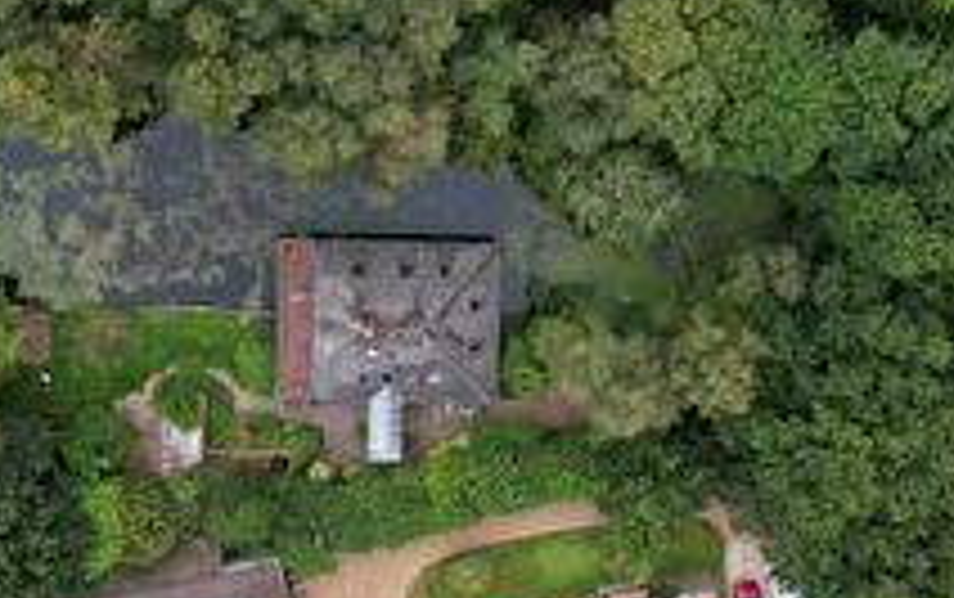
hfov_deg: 27.7
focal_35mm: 74
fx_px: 1926
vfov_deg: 17.5
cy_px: 121
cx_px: 333
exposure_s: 1/60
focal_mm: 8.38
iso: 100
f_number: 2.8
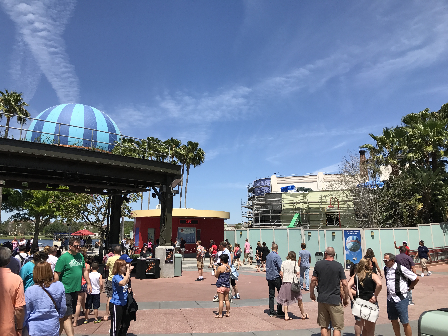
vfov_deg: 49.7
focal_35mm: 28
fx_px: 362
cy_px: 168
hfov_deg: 63.4
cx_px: 224
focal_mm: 3.99
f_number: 1.8
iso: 20
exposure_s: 1/2740
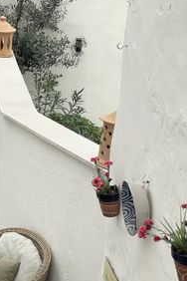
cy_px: 186
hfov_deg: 13.3
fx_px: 795
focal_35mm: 102
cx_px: 4
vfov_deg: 20.0
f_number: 2
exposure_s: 1/289
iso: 25
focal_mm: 6
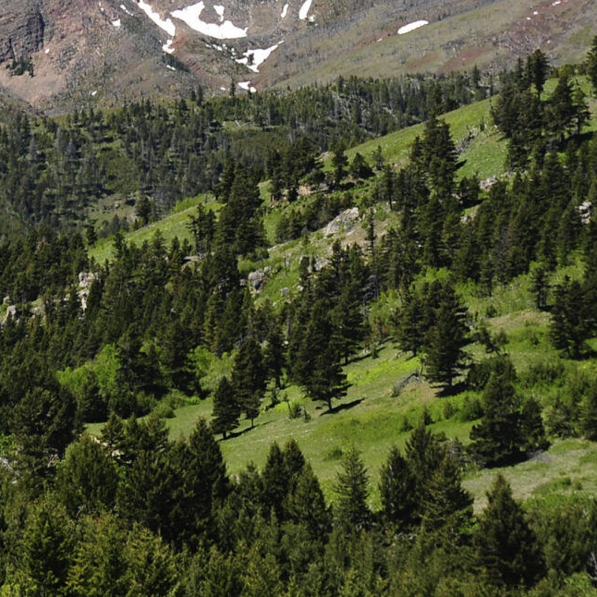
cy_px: 165
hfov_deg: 3.9
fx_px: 8858
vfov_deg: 3.9
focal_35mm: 454
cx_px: -101
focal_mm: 90
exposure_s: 1/125
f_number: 9
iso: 200
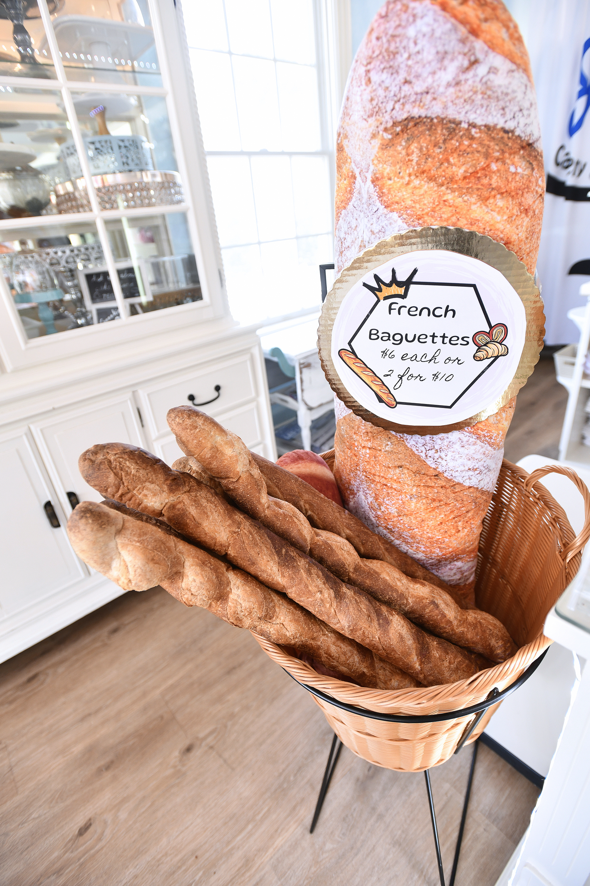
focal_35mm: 19
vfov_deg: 86.9
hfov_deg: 64.6
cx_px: 295
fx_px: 467
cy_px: 443
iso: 640
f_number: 4
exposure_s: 1/60
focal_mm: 19
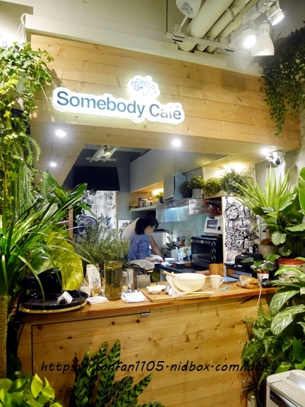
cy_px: 203
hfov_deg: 54.9
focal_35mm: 25
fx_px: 294
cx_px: 156
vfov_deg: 69.4
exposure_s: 1/40
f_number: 3.5
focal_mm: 12
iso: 3200
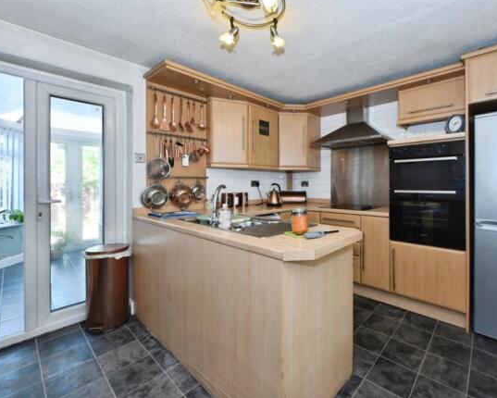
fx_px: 235
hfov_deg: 92.2
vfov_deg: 80.4
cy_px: 197
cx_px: 292
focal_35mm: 16
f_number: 11
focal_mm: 14
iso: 500
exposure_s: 1/30
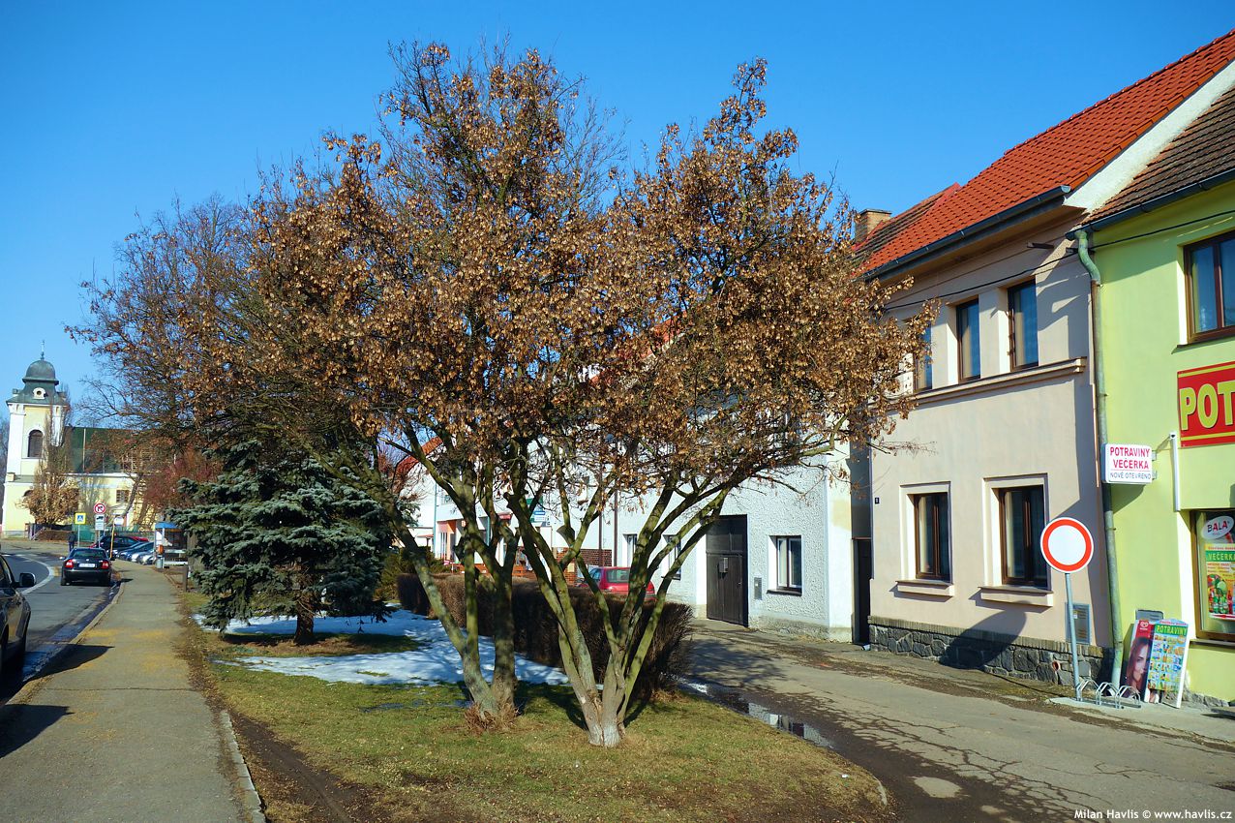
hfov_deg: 60.3
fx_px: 1063
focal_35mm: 31
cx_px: 618
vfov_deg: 42.3
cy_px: 412
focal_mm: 11.6
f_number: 5.6
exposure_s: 1/640
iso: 125
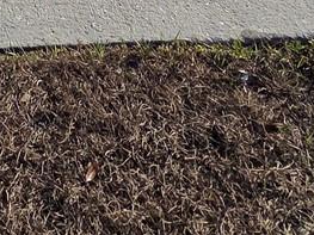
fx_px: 716
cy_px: -382
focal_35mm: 79
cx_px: -76
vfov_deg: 12.7
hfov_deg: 22.5
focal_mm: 2.2
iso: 50
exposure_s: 1/2346
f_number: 2.2
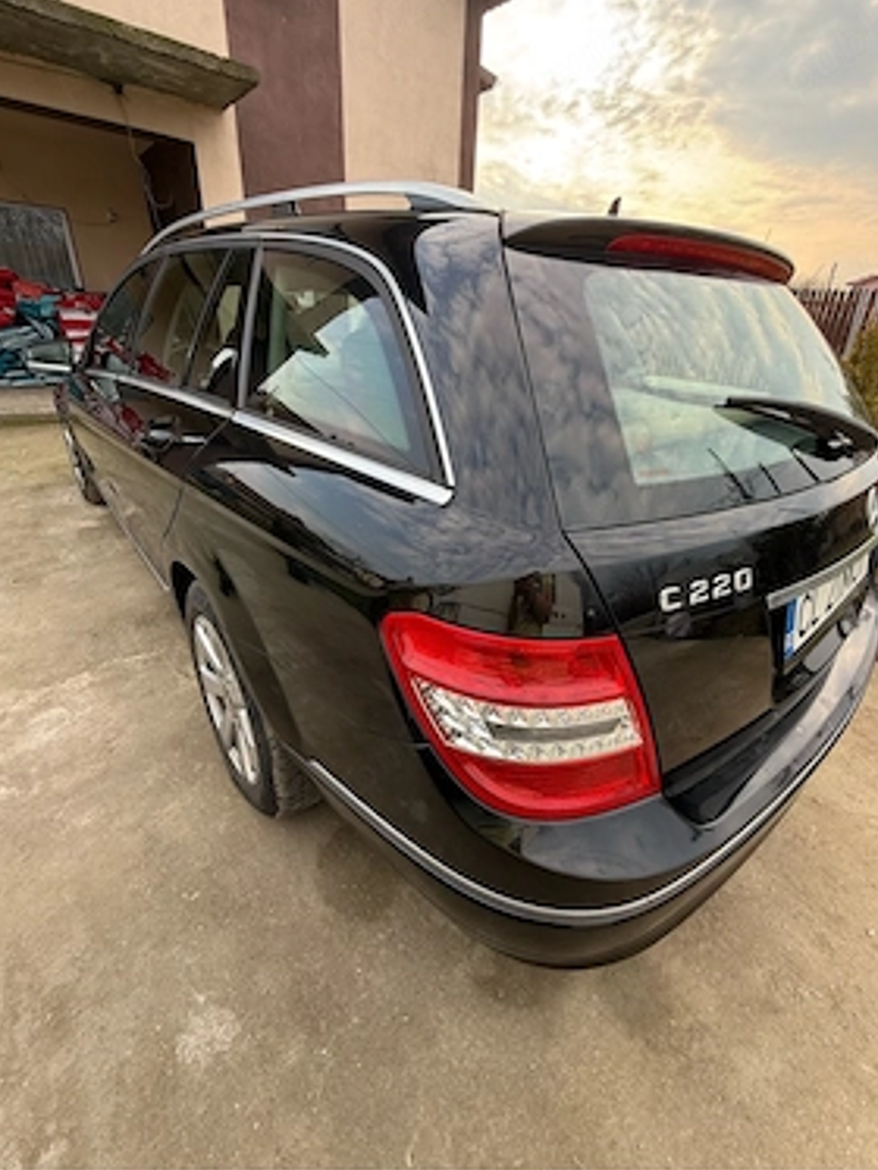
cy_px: 546
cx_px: 461
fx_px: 507
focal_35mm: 15
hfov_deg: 81.7
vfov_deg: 98.0
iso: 50
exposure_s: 1/182
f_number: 2.2
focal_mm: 2.22
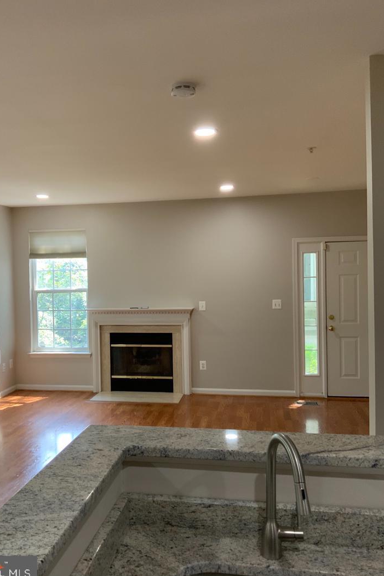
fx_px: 496
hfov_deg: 42.2
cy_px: 292
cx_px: 163
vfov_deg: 60.3
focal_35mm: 31
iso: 64
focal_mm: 3
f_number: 1.8
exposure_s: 1/60
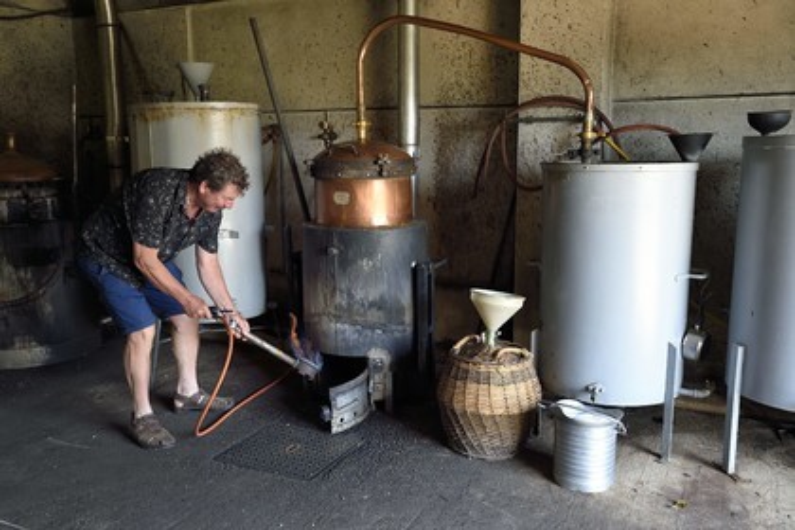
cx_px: 398
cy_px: 265
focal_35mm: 34
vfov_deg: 38.9
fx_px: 751
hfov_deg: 55.8
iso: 1600
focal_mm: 34
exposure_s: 1/100
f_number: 6.3
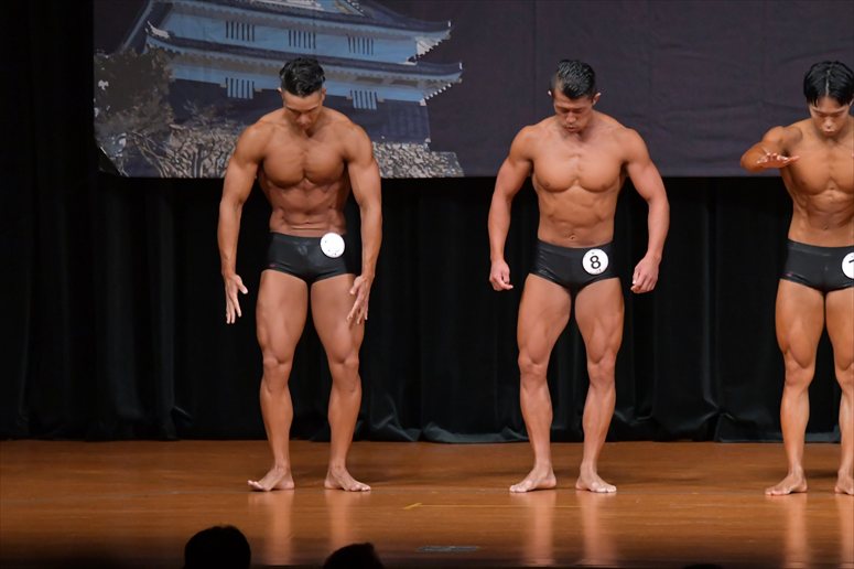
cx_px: 427
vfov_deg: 5.1
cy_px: 284
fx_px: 6402
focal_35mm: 270
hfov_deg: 7.6
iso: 5000
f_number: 5.6
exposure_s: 1/400
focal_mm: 180
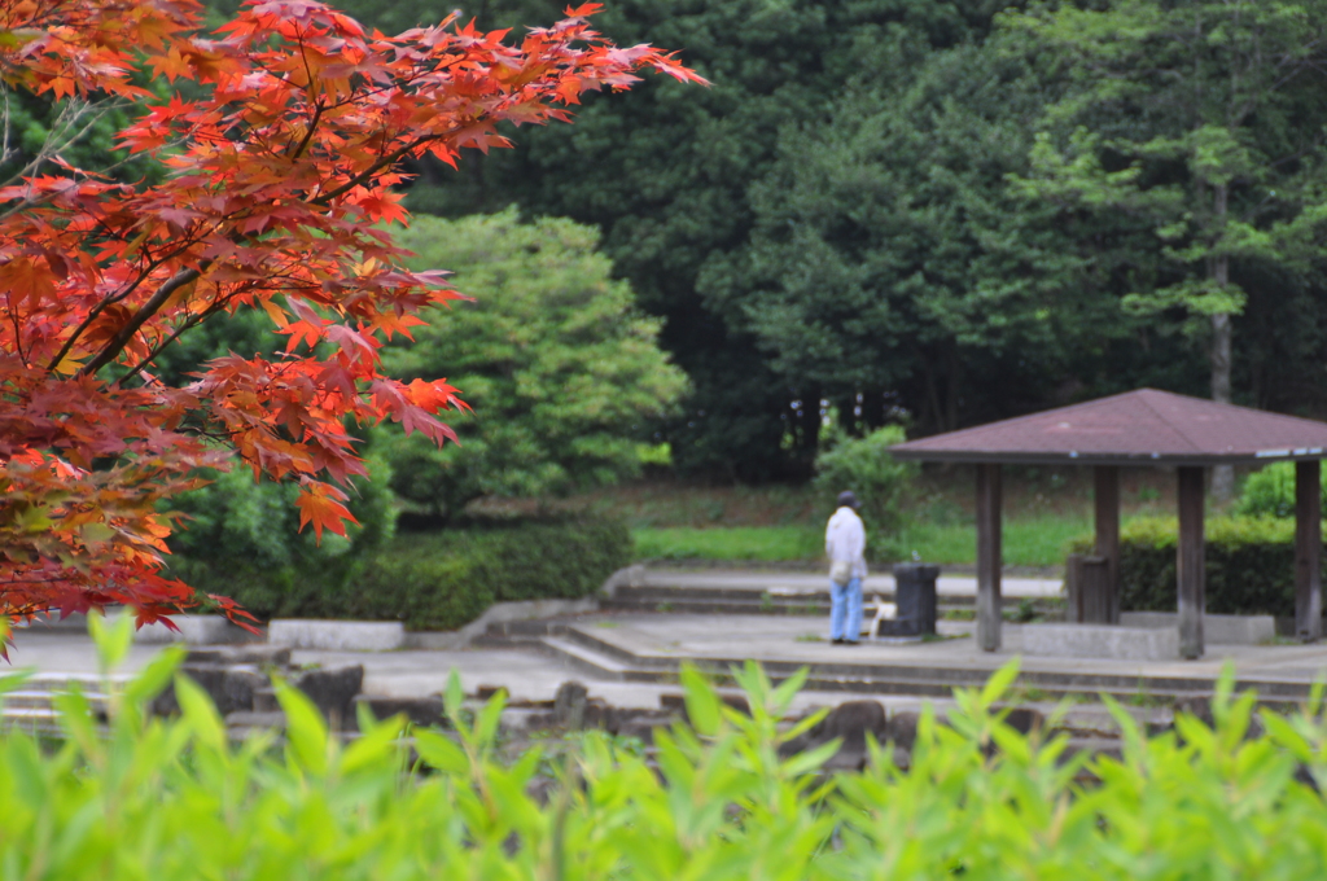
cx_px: 664
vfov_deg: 9.3
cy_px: 440
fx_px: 5412
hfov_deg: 14.0
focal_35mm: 147
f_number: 5.6
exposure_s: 1/100
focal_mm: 98
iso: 200
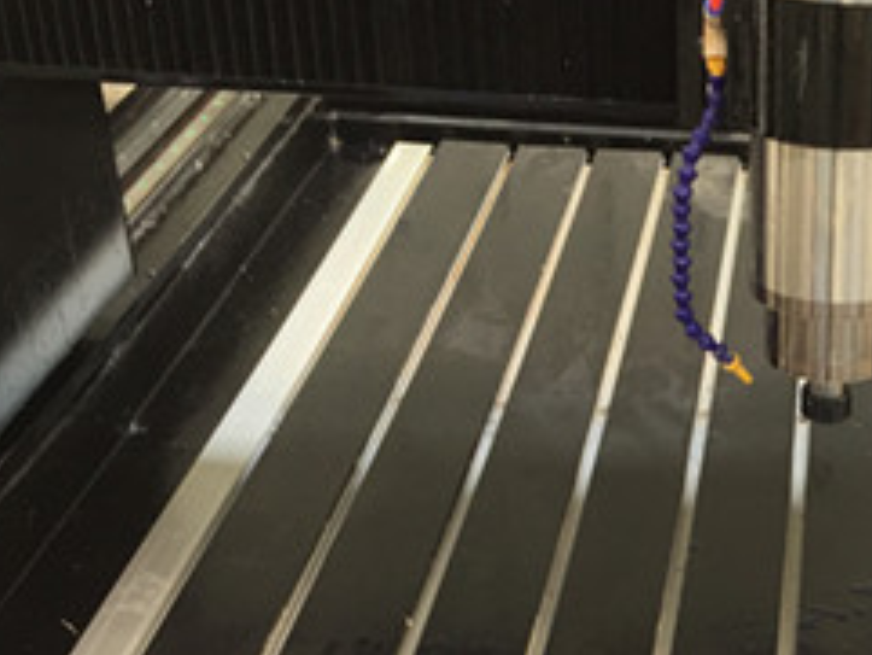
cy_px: 745
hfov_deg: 23.7
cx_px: 959
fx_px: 1941
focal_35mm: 77
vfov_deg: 18.3
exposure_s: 1/100
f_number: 2.2
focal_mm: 4.15
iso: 50
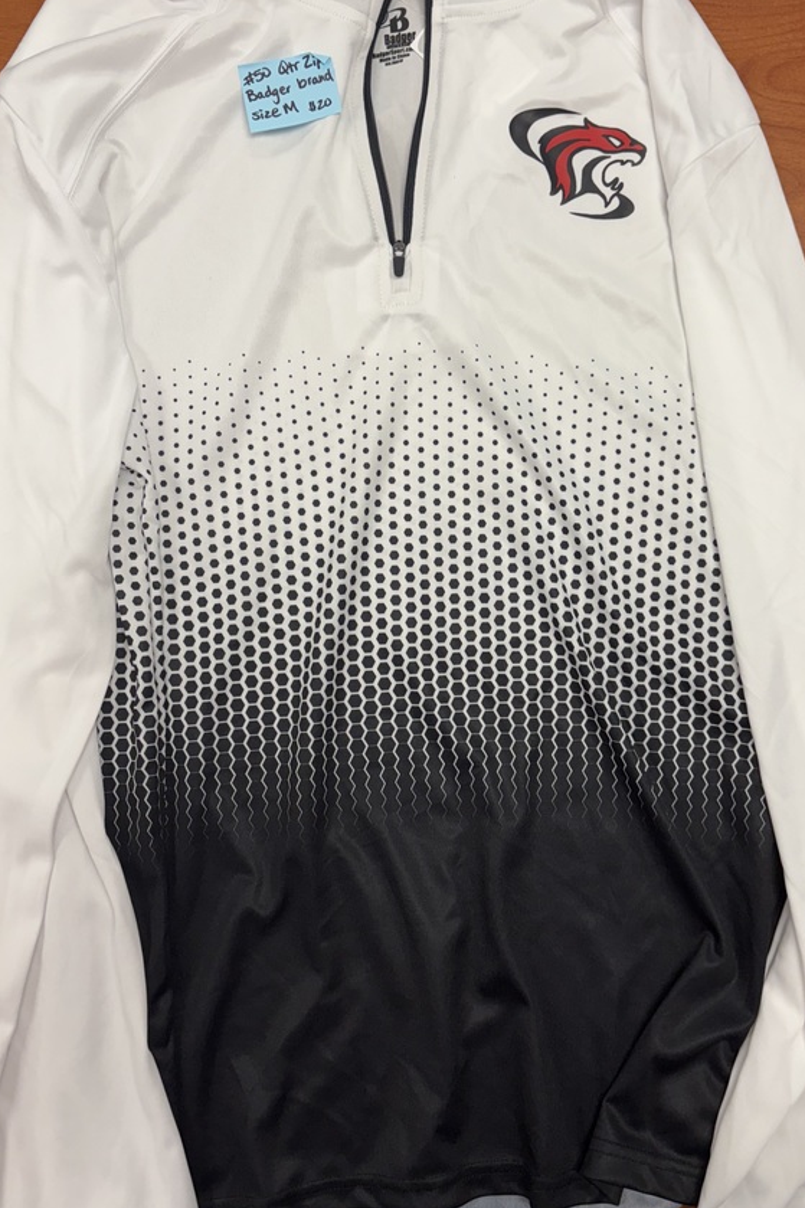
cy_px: 553
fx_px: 1107
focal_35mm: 33
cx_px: 461
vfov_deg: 57.2
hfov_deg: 39.9
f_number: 1.6
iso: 50
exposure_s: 1/120
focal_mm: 5.96
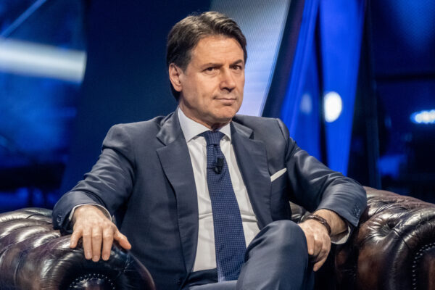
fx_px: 4253
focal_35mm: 352
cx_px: 218
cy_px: 145
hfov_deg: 5.9
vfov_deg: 3.9
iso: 8000
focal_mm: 234.8
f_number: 5
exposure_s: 1/125
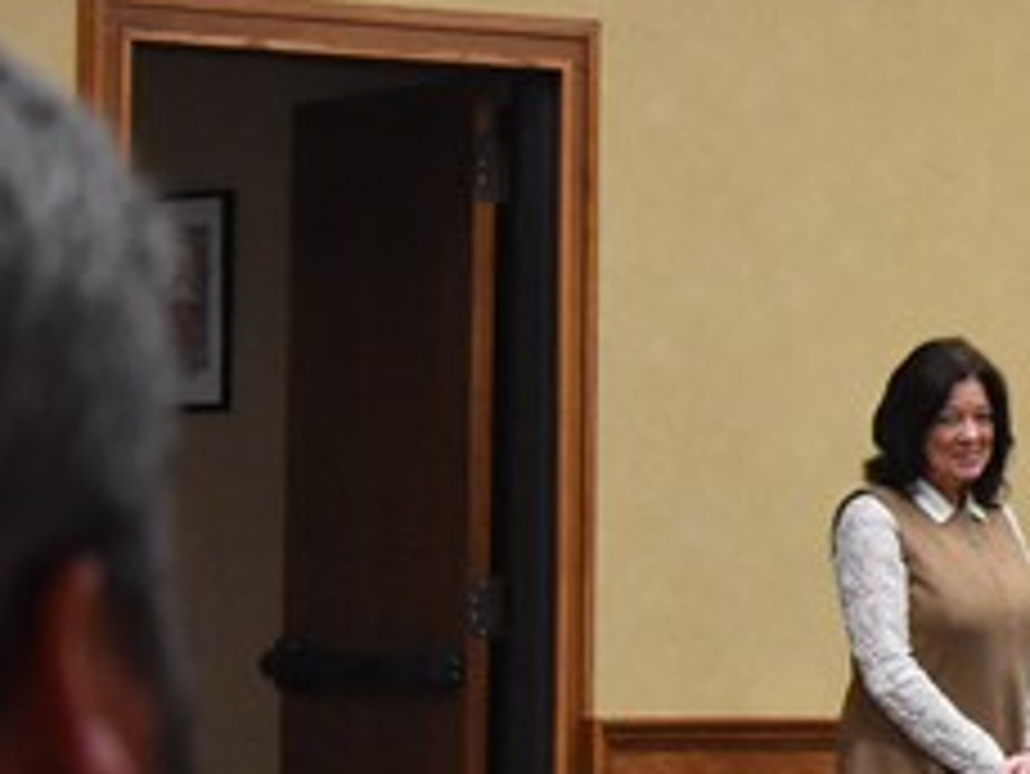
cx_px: 1138
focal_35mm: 221
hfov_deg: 8.9
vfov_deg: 6.7
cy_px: 371
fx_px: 6589
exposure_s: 1/125
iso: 4500
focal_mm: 55
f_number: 5.6
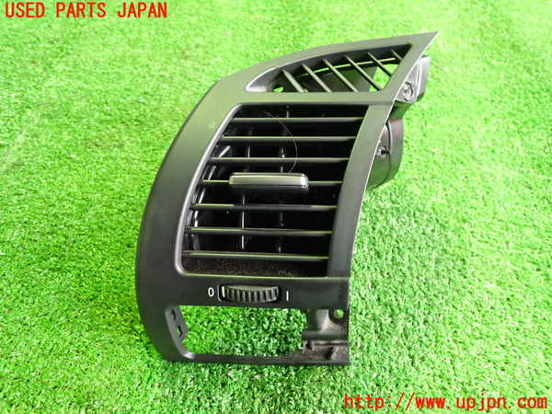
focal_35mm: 30
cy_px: 207
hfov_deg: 60.0
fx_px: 478
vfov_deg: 46.8
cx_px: 276
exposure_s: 1/30
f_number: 2.3
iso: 800
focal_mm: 5.4
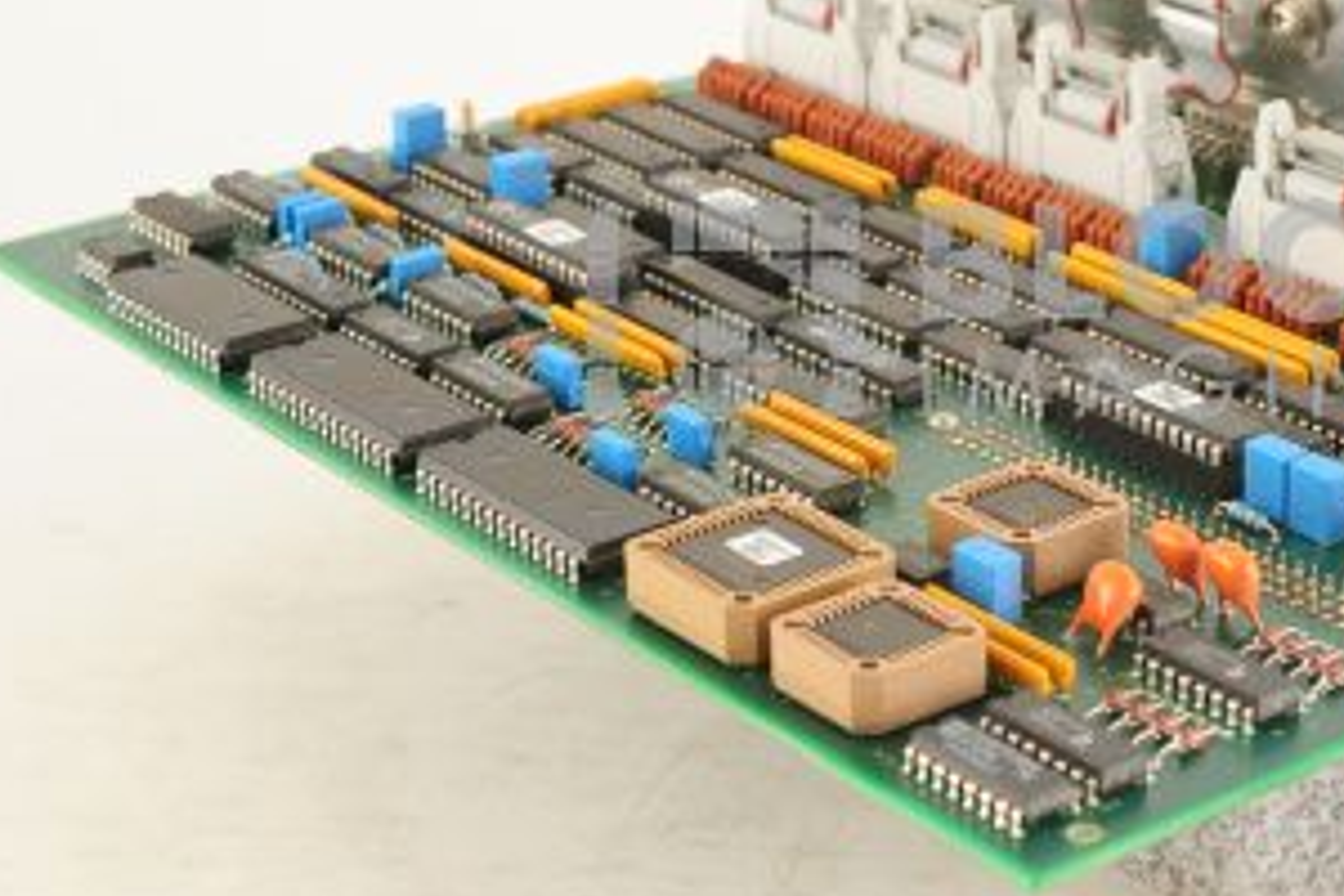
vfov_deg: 13.7
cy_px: 311
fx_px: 3733
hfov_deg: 20.2
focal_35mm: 100
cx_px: 1035
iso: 1600
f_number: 11
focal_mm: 50
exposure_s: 1/125
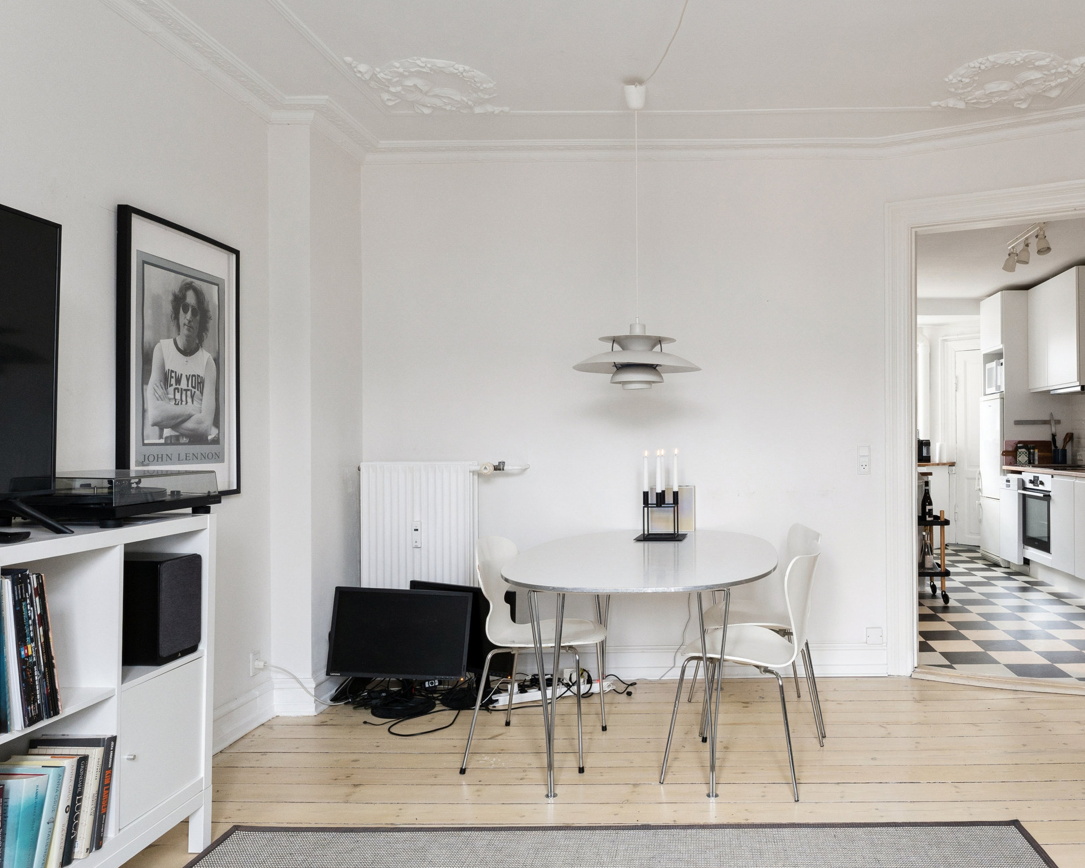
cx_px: 709
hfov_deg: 64.6
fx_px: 835
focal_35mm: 26
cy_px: 430
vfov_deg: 54.9
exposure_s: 1/3.33
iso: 400
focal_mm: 12
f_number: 7.1
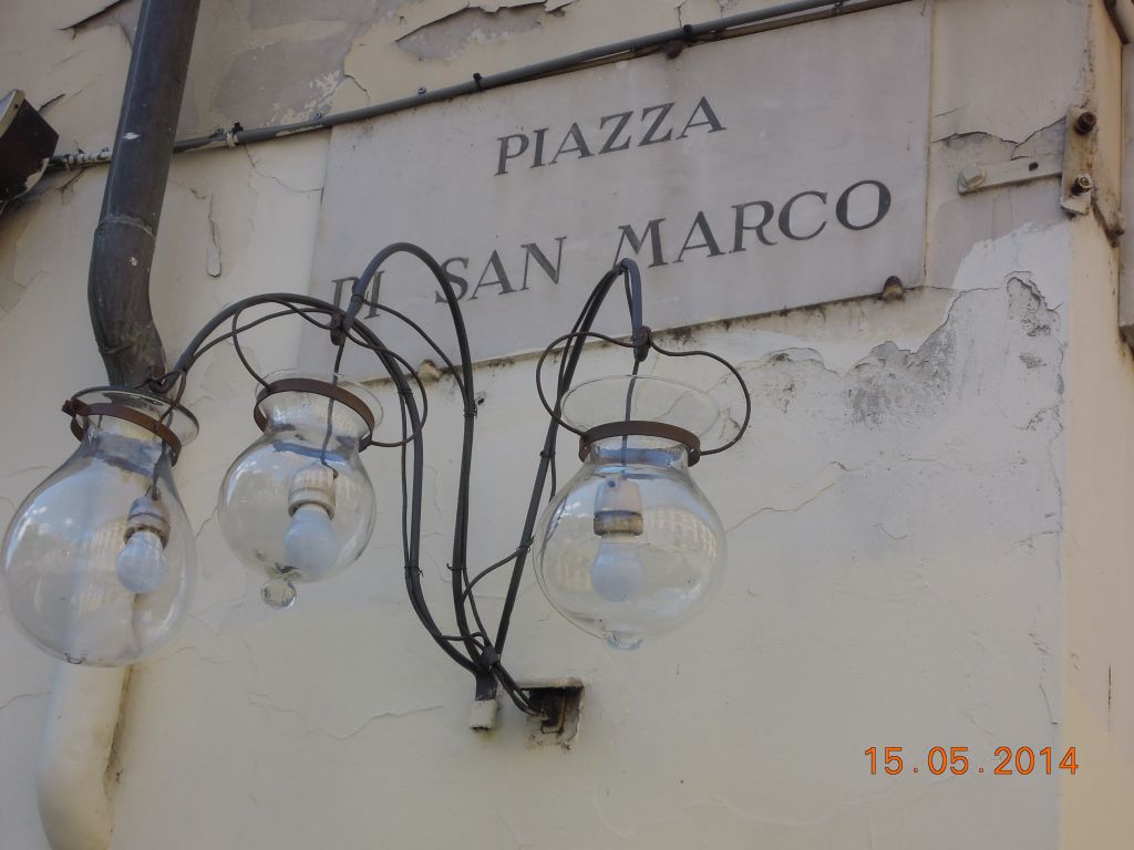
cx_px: 567
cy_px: 425
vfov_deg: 14.8
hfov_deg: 19.6
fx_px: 3276
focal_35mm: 100
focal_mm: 17.9
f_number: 4.9
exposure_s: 1/400
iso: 160
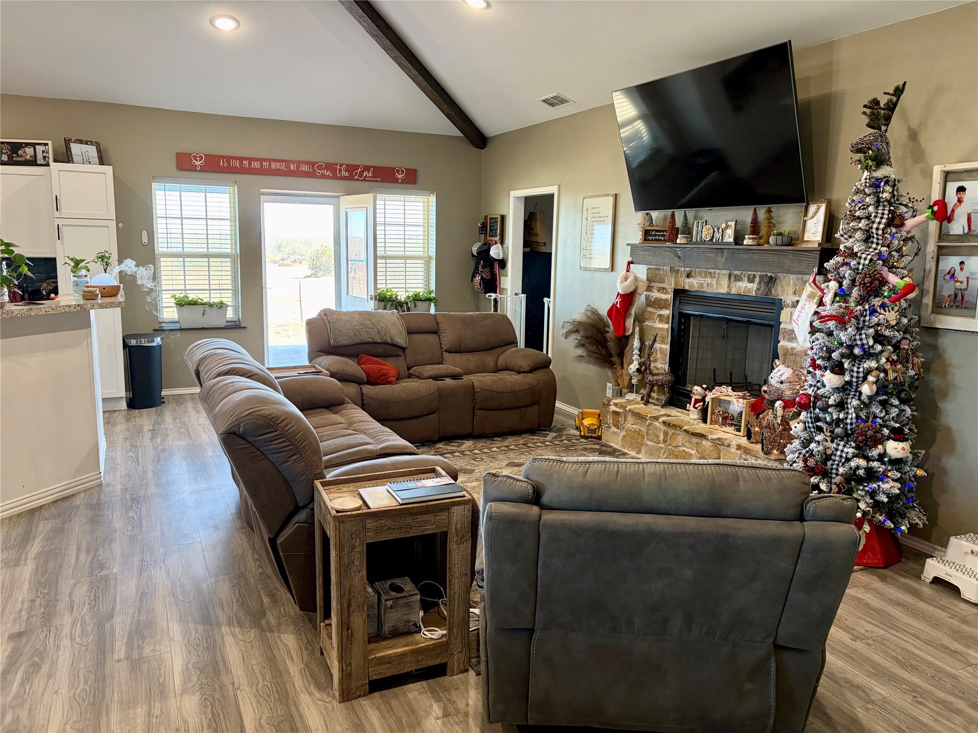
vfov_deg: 53.1
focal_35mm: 26
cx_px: 489
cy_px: 366
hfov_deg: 67.3
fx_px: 735
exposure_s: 1/60
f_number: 1.6
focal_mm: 5.96
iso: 200
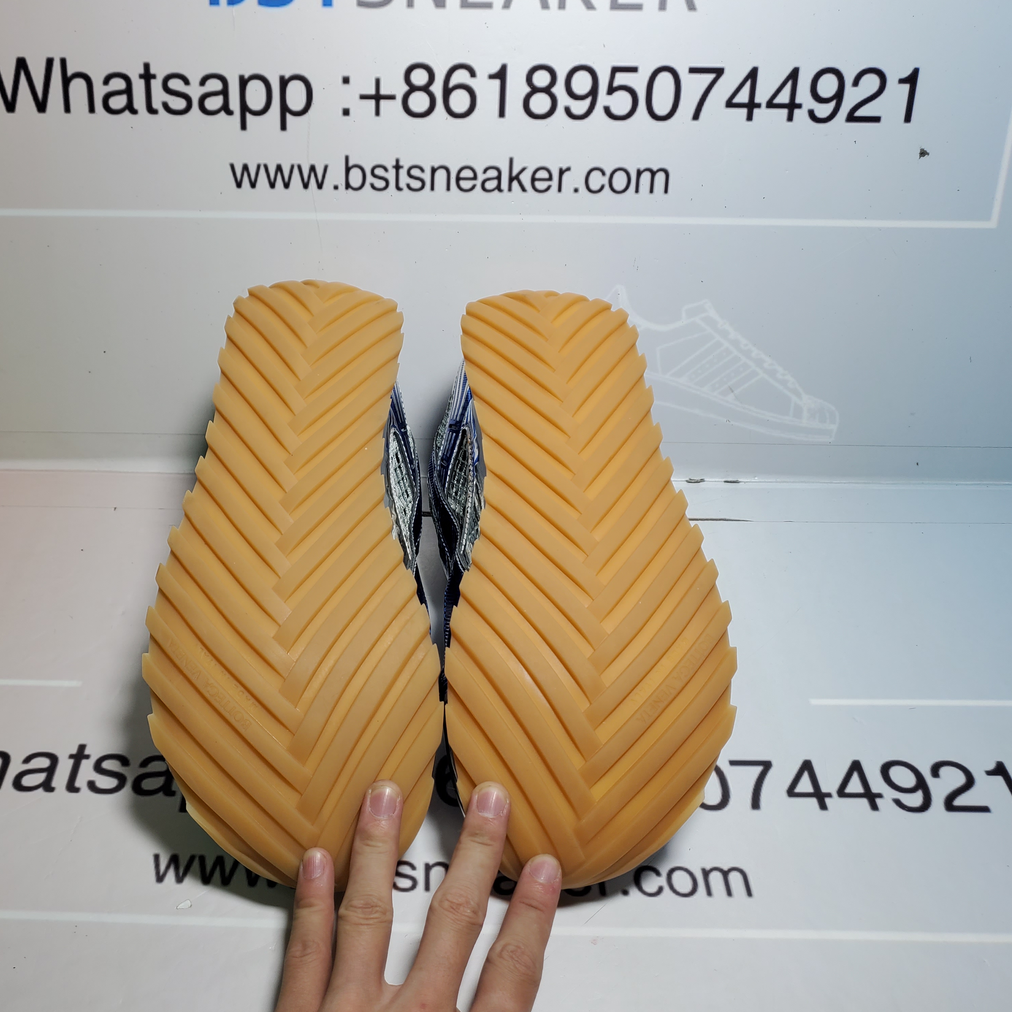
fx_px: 1025
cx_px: 404
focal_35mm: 31
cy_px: 503
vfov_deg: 52.5
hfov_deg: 52.2
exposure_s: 1/586
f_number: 1.5
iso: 50
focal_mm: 4.3
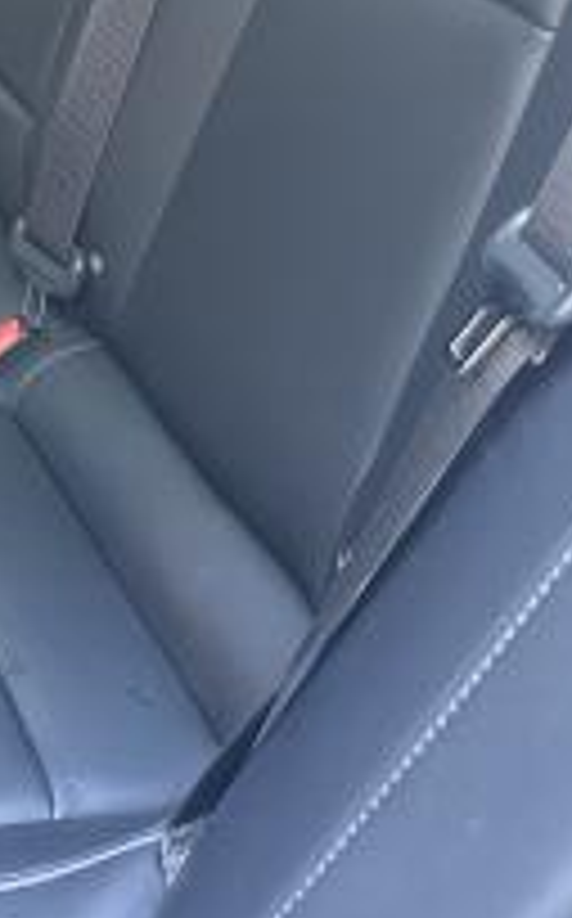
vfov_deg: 31.0
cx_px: -252
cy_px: 86
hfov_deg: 18.5
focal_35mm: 63
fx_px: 1576
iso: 800
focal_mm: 6.86
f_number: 1.78
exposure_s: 1/60
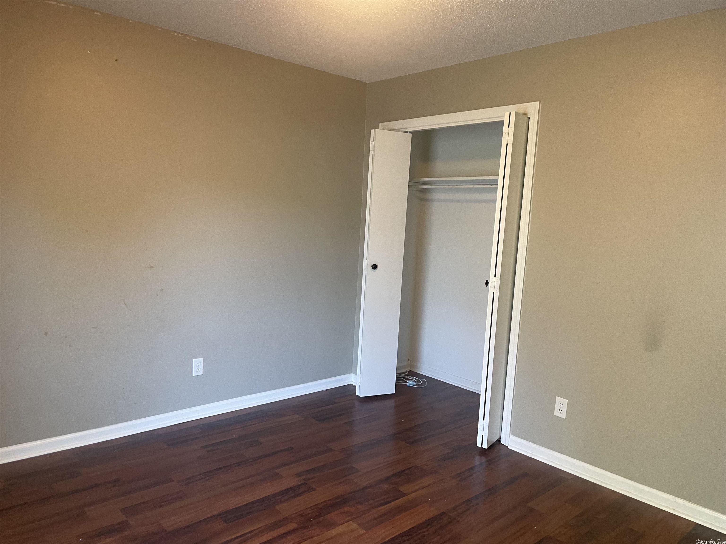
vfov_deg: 53.1
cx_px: 363
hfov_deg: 67.3
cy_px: 272
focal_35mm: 26
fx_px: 545
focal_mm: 4.2
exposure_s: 1/60
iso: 200
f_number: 1.6
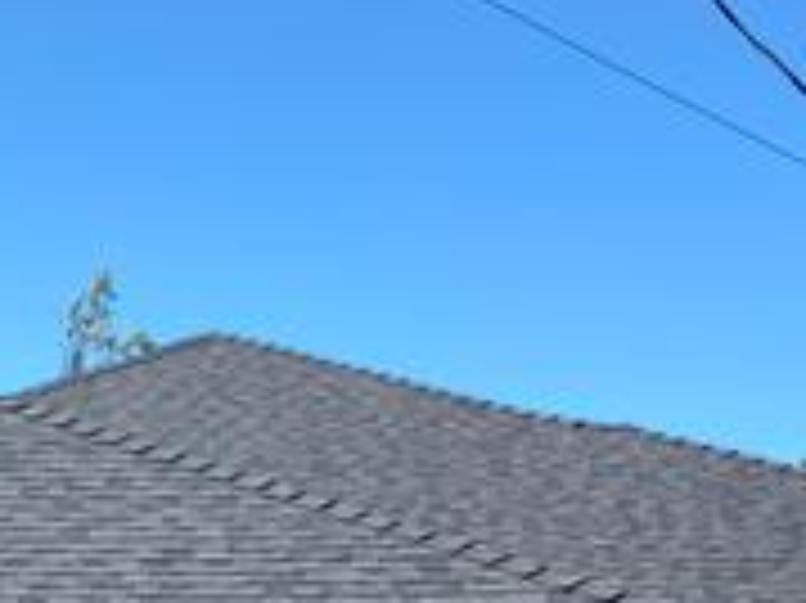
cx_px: 115
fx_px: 2094
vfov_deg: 15.2
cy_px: 891
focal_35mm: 90
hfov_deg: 21.4
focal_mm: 4.25
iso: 32
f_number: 1.8
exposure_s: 1/2183
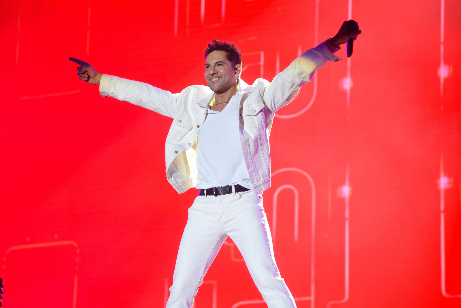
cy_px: 154
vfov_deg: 9.5
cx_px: 230
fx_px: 1857
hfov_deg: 14.1
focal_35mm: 145
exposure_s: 1/320
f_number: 4
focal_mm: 145
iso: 2000
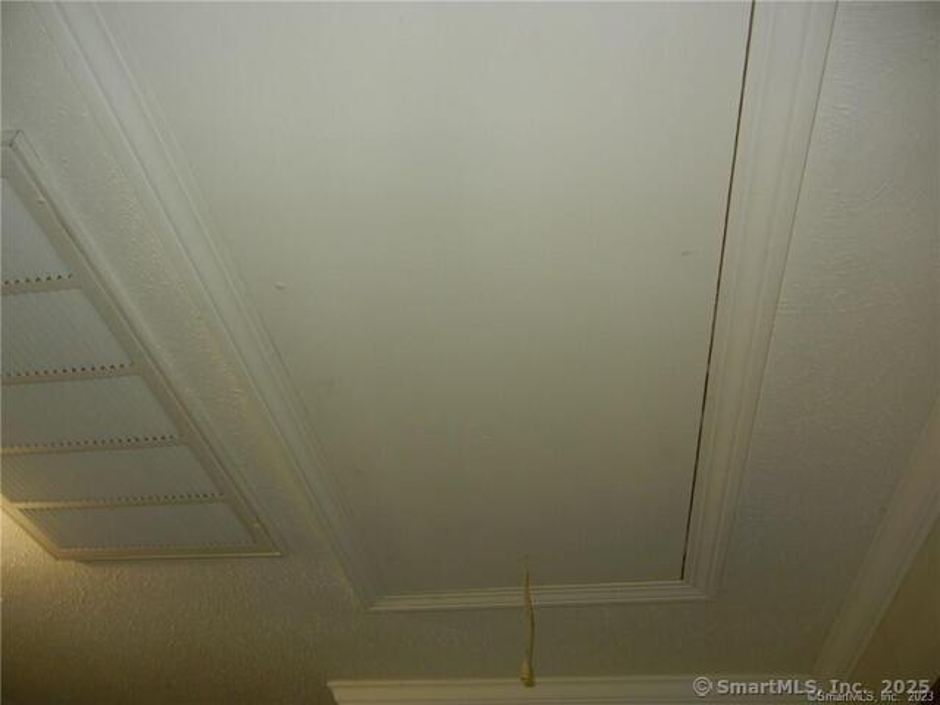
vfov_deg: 46.8
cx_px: 470
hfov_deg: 60.0
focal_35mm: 30
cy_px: 352
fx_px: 815
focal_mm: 5.4
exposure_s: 1/30
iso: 200
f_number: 3.5
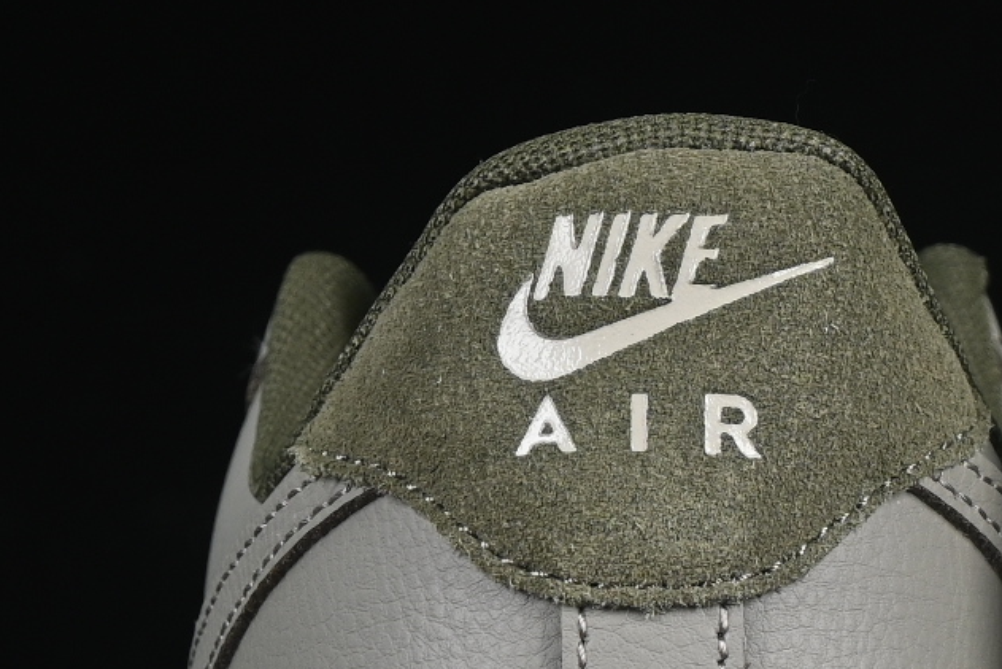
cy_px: 450
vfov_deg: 4.2
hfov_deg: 6.2
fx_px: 9214
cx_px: 1035
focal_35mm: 331
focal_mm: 50
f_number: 6.3
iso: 160
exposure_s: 1/60
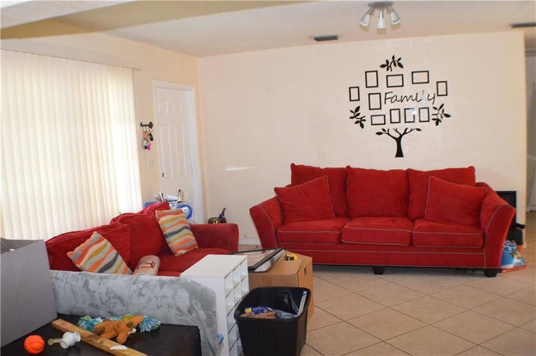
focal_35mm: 39
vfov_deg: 34.1
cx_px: 268
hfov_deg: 49.6
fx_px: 580
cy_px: 178
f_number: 4.2
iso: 720
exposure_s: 1/60
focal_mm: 26
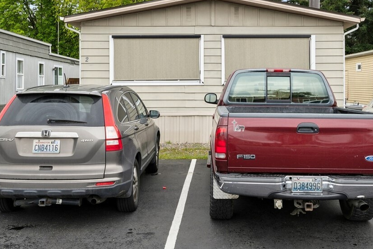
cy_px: 58
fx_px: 425
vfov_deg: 31.9
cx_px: 210
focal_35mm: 41
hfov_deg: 47.3
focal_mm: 20
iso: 200
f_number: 8
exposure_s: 1/100
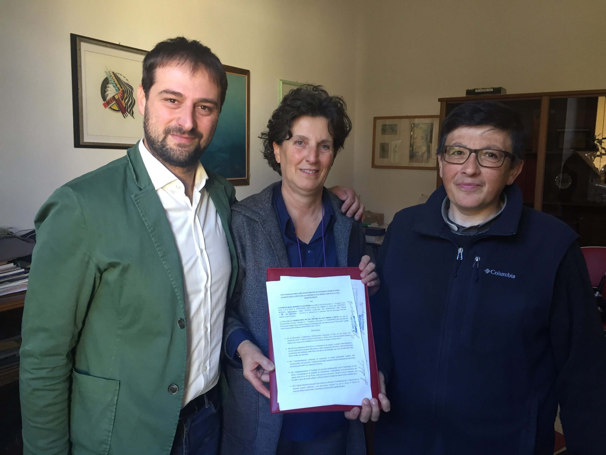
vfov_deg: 48.2
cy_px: 228
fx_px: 508
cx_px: 303
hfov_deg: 61.7
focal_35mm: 29
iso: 100
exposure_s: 1/33
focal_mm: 4.15
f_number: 2.2
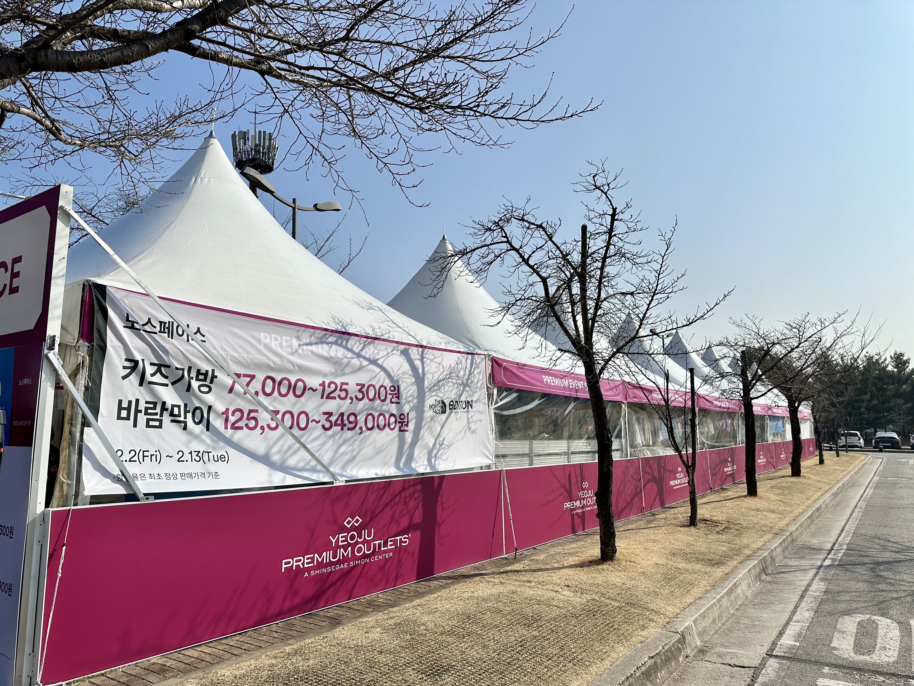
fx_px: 634
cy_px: 343
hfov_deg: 71.6
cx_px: 457
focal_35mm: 24
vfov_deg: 56.8
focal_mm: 6.86
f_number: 1.78
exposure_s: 1/8929
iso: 80
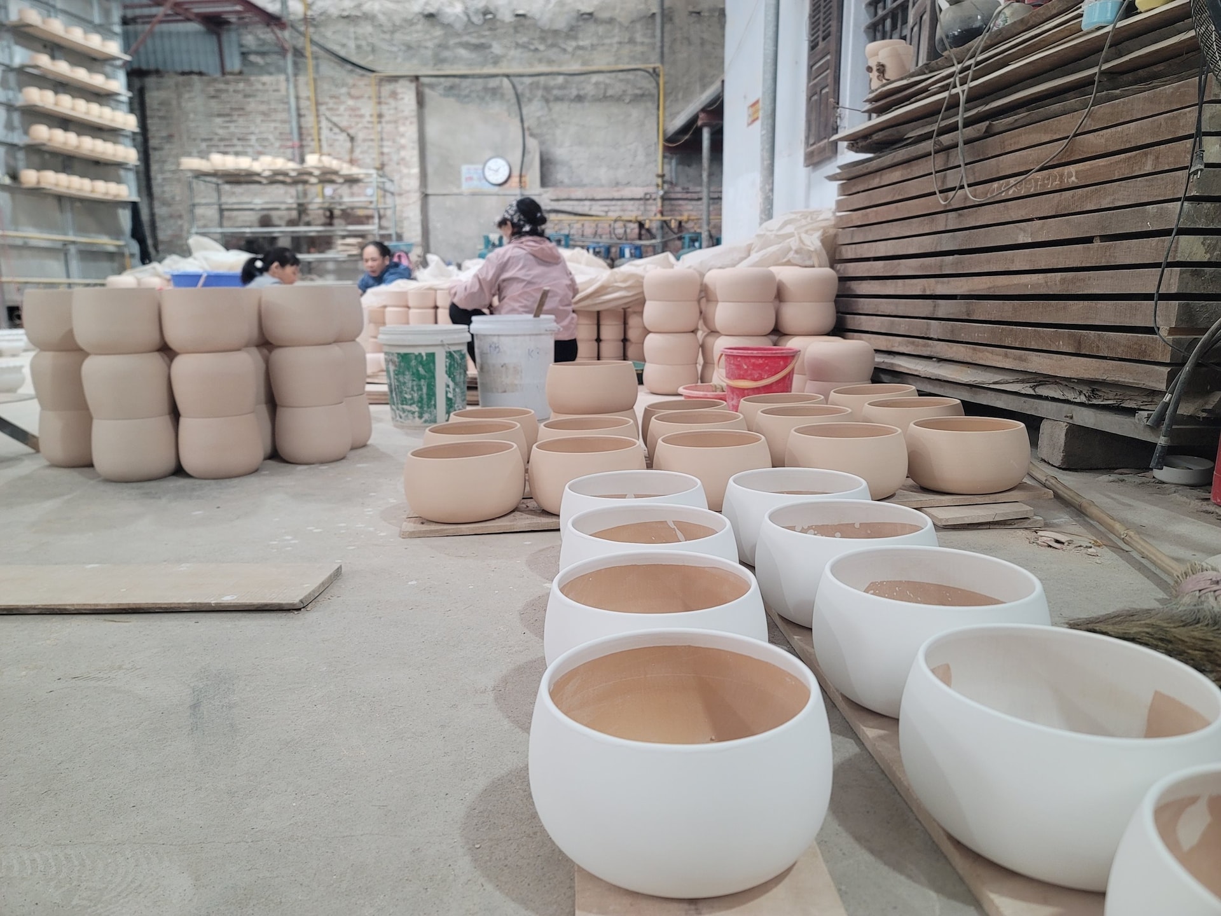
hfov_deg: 69.4
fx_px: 882
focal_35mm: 25
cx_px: 610
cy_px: 458
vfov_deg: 54.9
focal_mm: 7
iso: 250
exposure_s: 1/50
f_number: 1.8
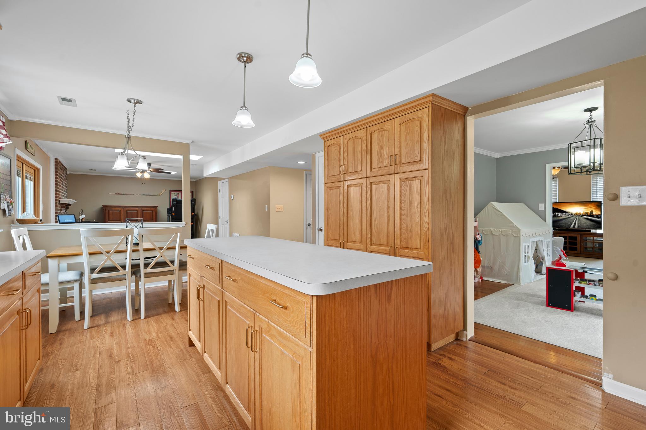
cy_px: 215
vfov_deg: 77.3
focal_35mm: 15
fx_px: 269
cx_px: 323
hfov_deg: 100.4
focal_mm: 15
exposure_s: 1/2.5
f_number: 7.1
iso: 250
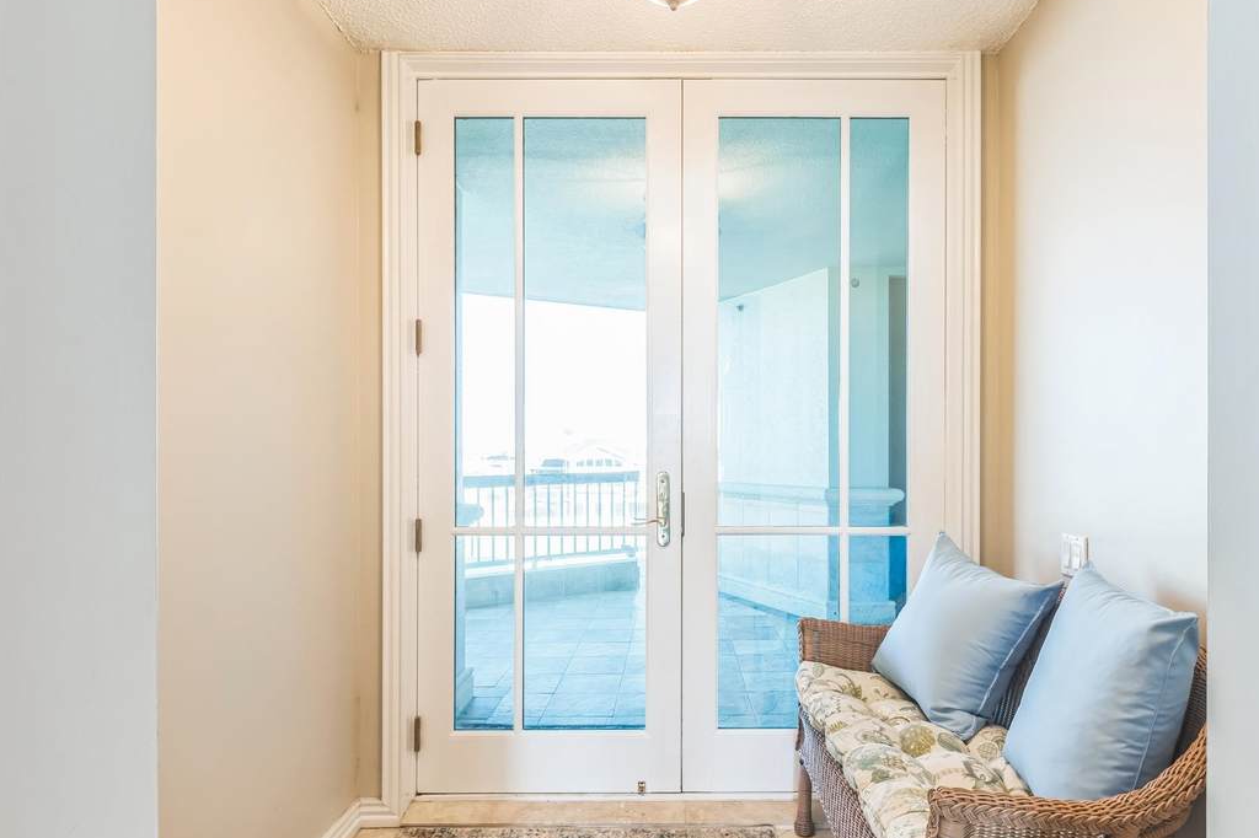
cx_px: 685
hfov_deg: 83.8
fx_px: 699
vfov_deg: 61.8
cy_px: 447
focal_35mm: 20
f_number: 16
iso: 250
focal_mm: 16
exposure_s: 1.3
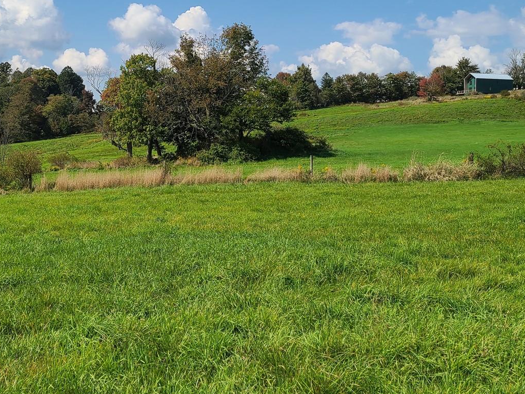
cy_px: 121
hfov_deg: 36.4
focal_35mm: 52
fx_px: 789
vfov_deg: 27.8
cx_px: 165
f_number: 1.8
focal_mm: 5.4
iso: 40
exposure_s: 1/3273
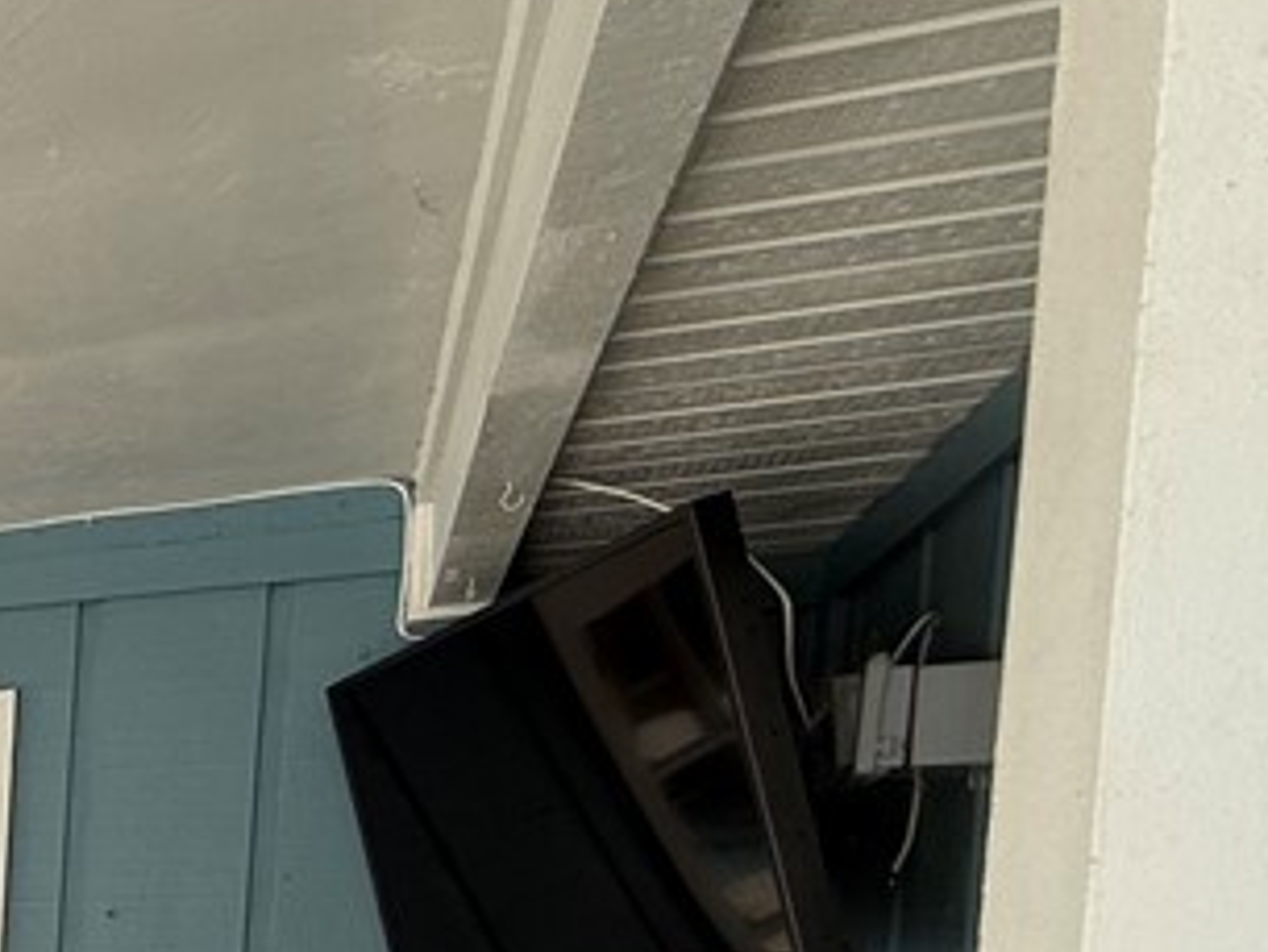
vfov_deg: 27.3
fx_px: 1722
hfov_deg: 26.0
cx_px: -752
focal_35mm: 47
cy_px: 1135
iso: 50
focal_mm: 2.22
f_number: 2.2
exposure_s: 1/104
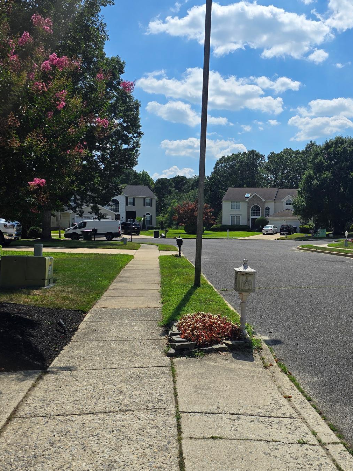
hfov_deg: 39.2
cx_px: 279
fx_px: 476
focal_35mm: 35
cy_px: 237
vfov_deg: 52.6
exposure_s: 1/1461
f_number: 1.7
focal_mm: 6.3
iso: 12
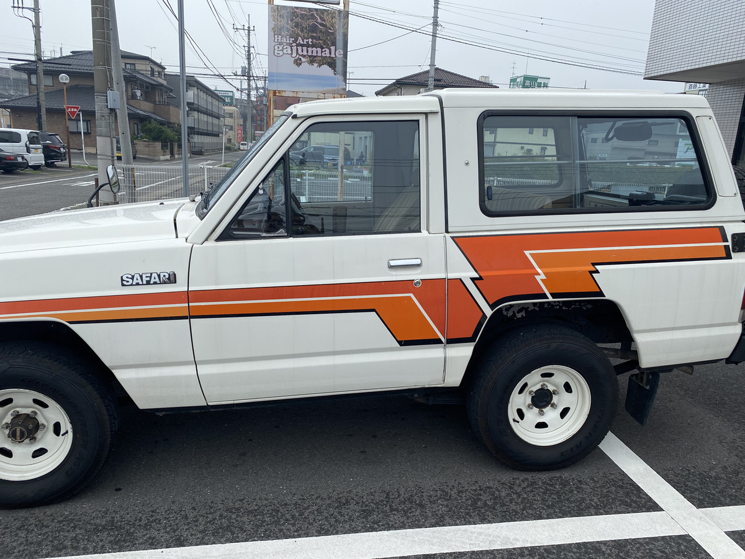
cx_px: 372
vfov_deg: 53.1
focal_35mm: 26
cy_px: 280
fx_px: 560
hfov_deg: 67.3
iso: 32
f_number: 1.8
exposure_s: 1/1157
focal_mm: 4.25
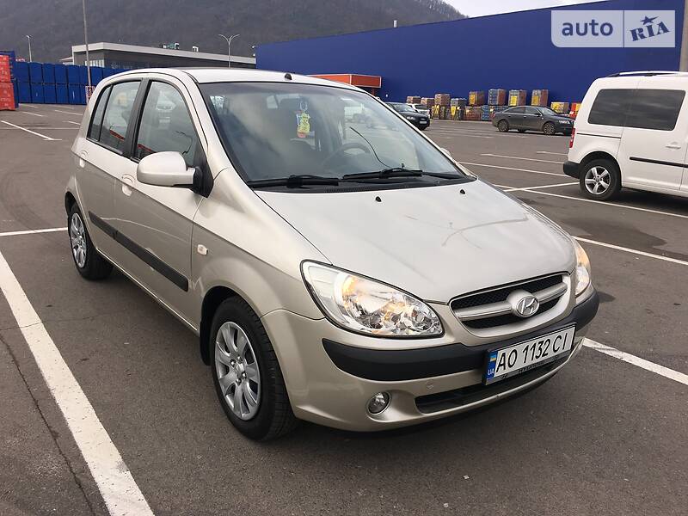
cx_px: 344
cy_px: 258
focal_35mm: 29
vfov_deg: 48.2
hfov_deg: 61.7
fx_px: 576
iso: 25
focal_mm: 4.2
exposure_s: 1/388
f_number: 2.2
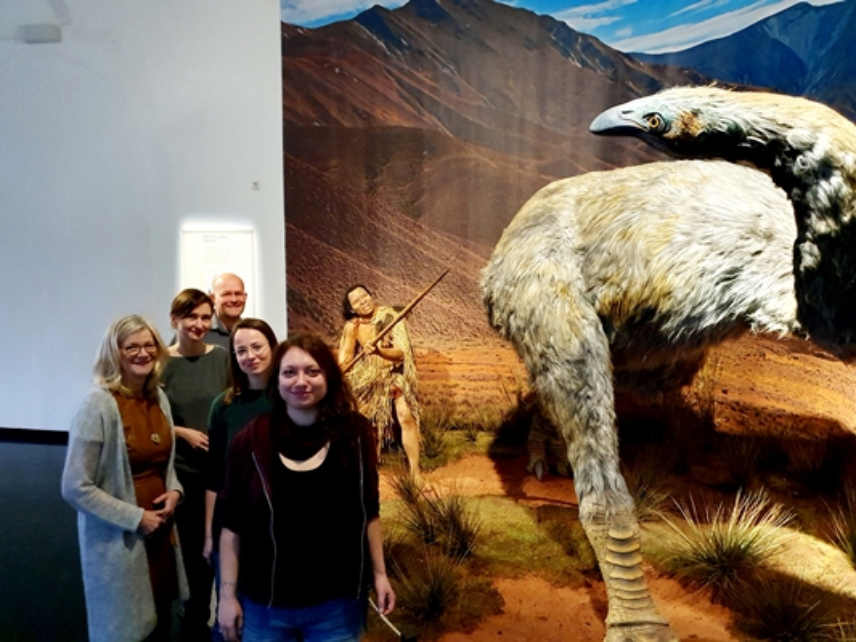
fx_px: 643
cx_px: 428
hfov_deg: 67.3
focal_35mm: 26
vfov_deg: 53.1
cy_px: 321
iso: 500
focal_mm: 4.32
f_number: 1.5
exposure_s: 1/33
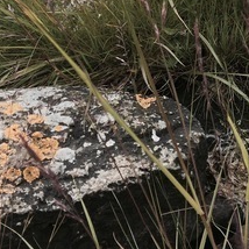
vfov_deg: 17.1
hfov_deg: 18.2
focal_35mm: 92
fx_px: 749
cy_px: -121
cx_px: 271
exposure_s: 1/805
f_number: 2.2
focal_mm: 4.15
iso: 32
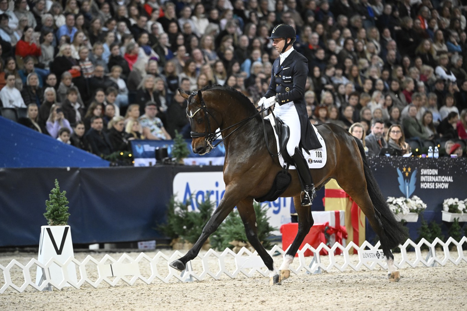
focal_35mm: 270
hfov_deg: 7.6
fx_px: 3501
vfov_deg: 5.1
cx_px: 234
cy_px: 156
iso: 6400
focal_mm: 270
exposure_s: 1/500
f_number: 4
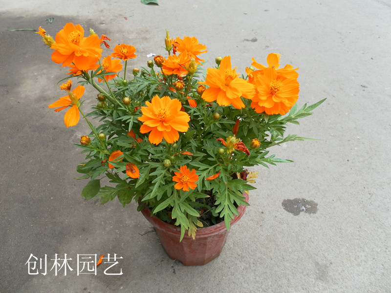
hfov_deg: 63.4
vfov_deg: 49.7
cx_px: 196
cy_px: 146
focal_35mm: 28
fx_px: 316
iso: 80
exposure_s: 1/50
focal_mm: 4.9
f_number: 3.2
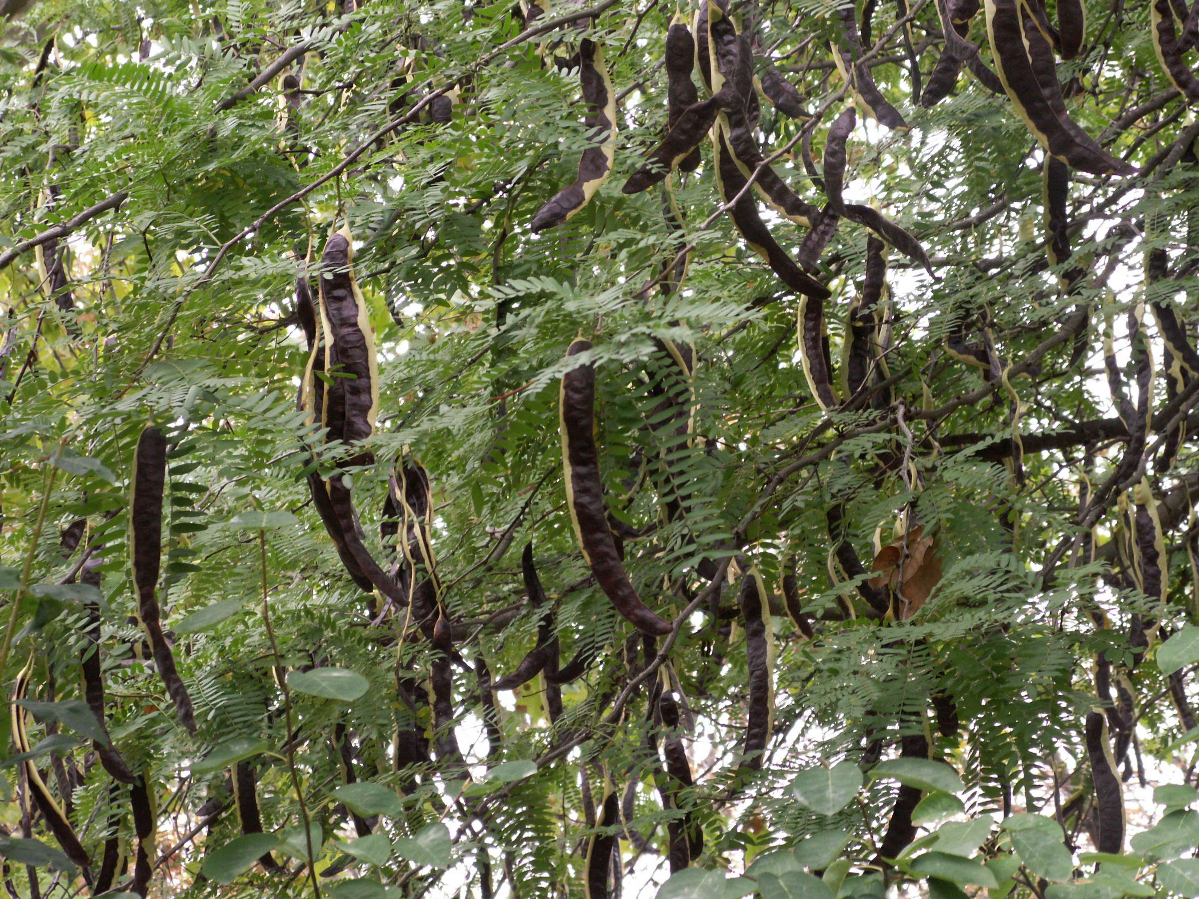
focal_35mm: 115
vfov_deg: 12.9
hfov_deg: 17.1
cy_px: 450
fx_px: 3983
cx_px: 600
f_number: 4
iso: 100
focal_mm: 18.8
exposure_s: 1/40
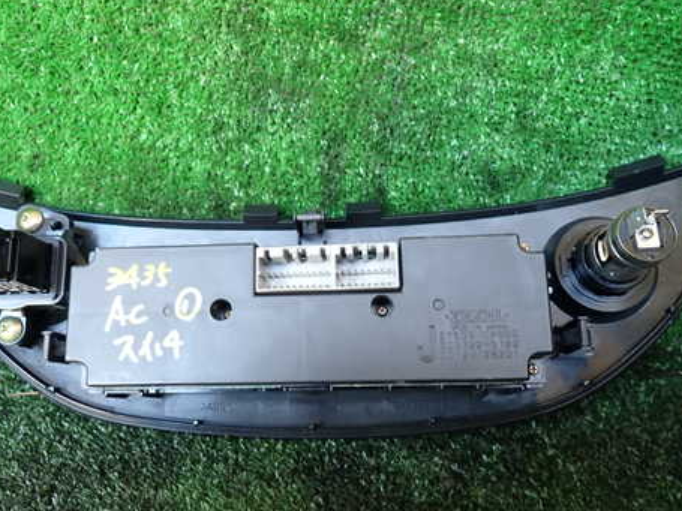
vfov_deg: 42.9
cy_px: 261
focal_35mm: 33
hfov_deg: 55.3
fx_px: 650
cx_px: 315
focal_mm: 4.5
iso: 200
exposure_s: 1/30
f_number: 2
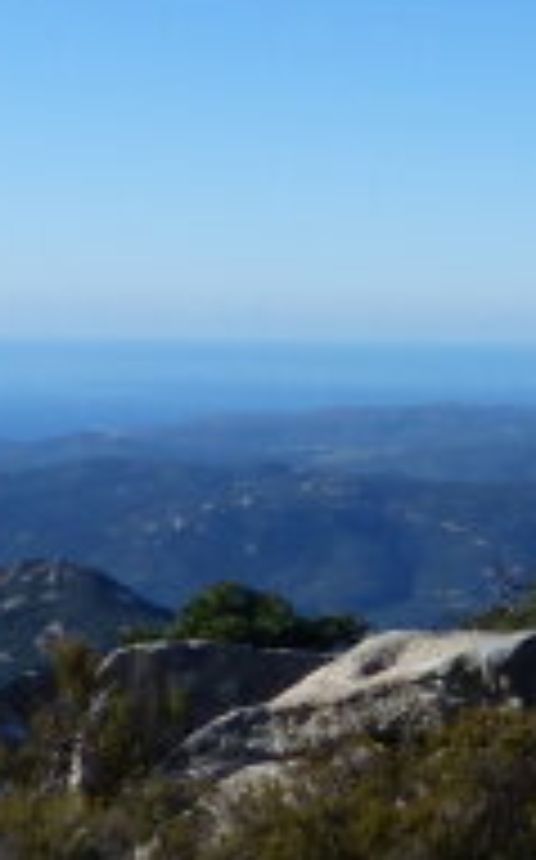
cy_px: 203
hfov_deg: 10.4
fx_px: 2600
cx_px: 1234
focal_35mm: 111
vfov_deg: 18.7
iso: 100
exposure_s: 1/1000
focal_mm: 4.5
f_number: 4
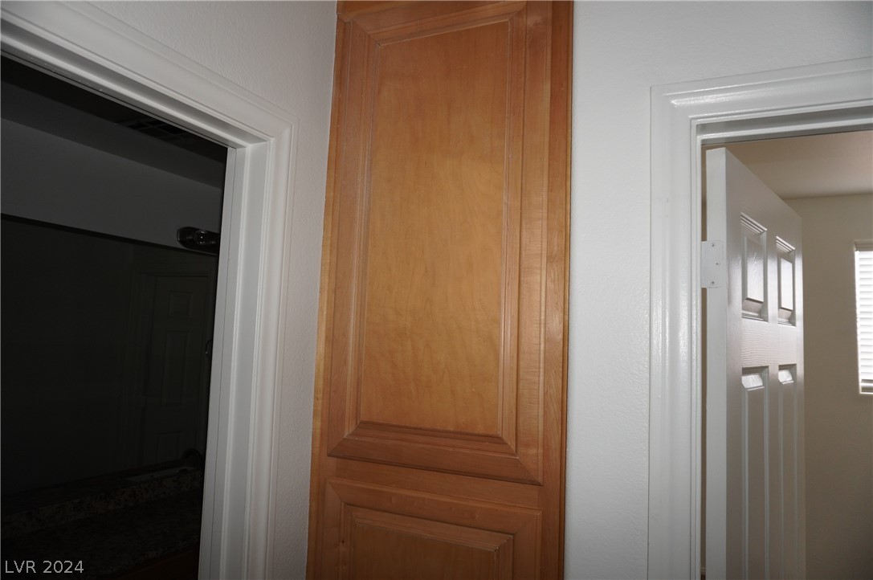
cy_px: 290
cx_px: 436
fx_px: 581
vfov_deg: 53.0
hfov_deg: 73.8
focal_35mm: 24
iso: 400
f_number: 3.5
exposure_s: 1/160
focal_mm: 16
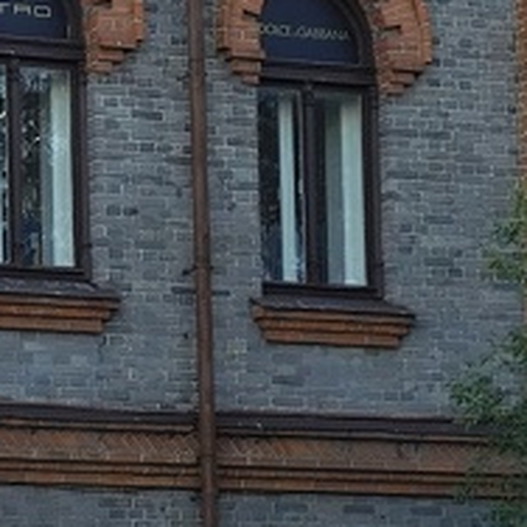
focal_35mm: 218
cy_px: 631
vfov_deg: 8.0
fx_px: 3755
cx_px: -645
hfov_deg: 7.6
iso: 50
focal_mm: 6.19
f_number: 1.65
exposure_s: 1/498
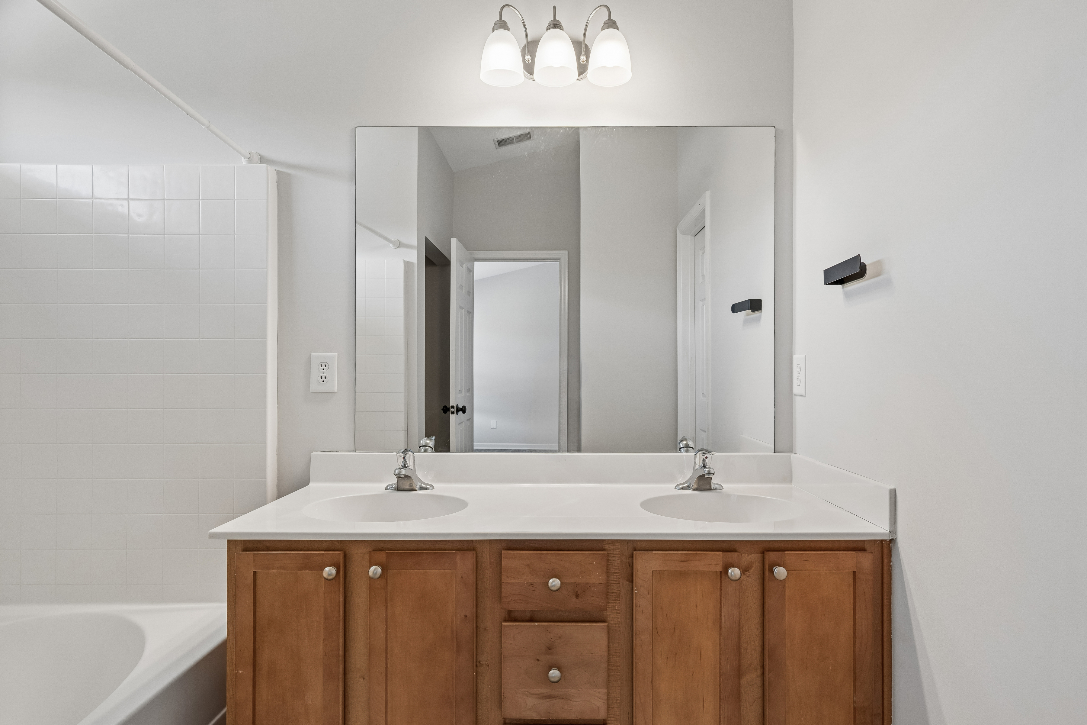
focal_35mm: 18
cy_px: 362
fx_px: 543
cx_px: 544
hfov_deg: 90.0
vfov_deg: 67.4
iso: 400
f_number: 7.1
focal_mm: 18
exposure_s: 1/20
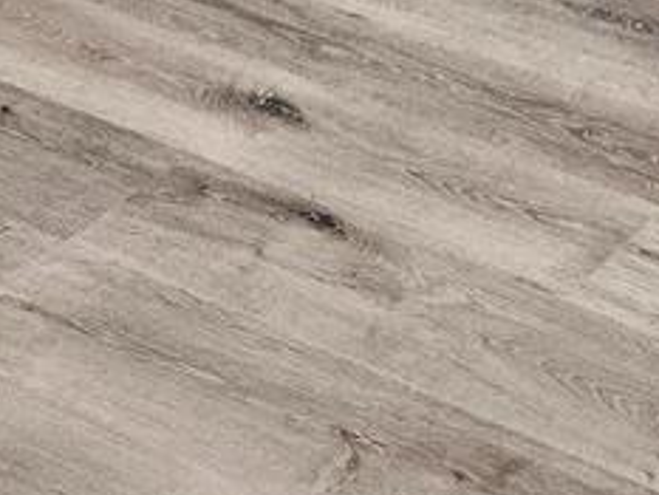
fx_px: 2705
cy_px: -786
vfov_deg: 9.1
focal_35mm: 142
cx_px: 605
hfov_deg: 13.8
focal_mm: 5.4
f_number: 1.8
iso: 320
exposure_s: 1/120
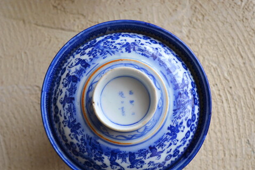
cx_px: 132
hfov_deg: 41.1
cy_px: 101
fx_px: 340
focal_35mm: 48
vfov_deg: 28.0
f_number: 4
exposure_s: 1/20
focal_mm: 24
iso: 400
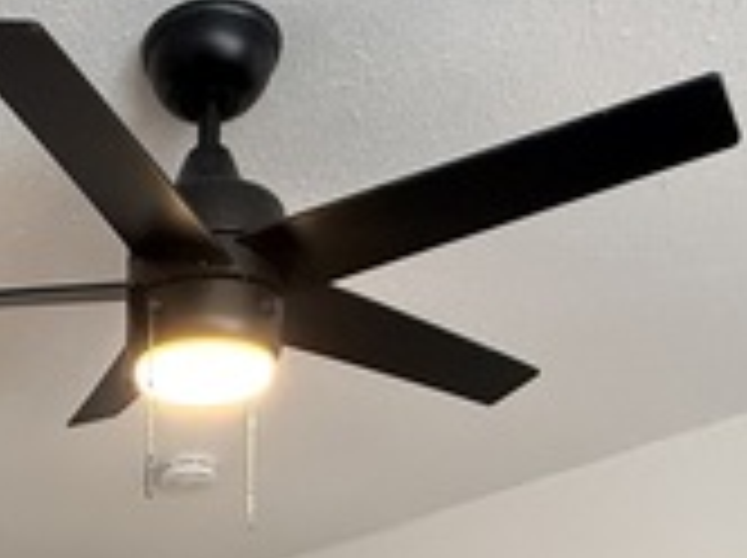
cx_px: 54
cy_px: 945
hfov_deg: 33.4
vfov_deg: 20.7
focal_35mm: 54
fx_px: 1164
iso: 250
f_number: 2.2
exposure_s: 1/99
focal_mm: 2.22
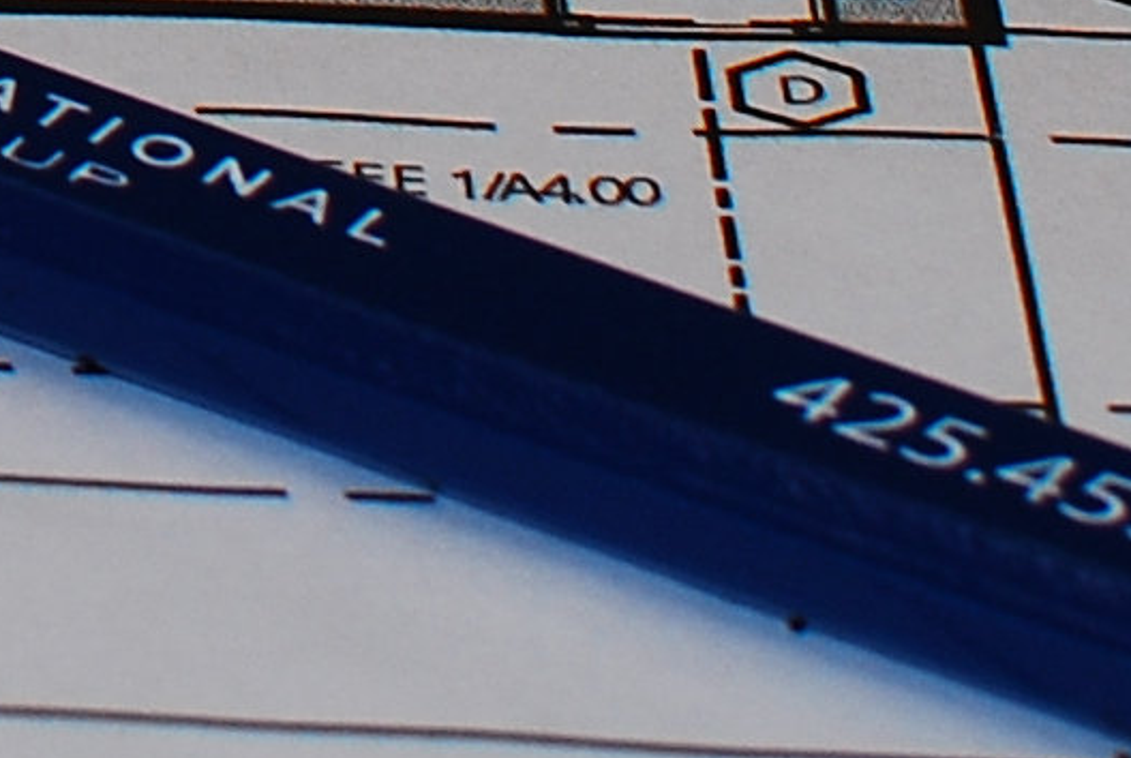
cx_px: -1831
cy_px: -1782
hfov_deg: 5.1
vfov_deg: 3.5
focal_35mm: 385
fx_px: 12105
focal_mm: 35
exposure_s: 1/200
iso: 200
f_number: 5
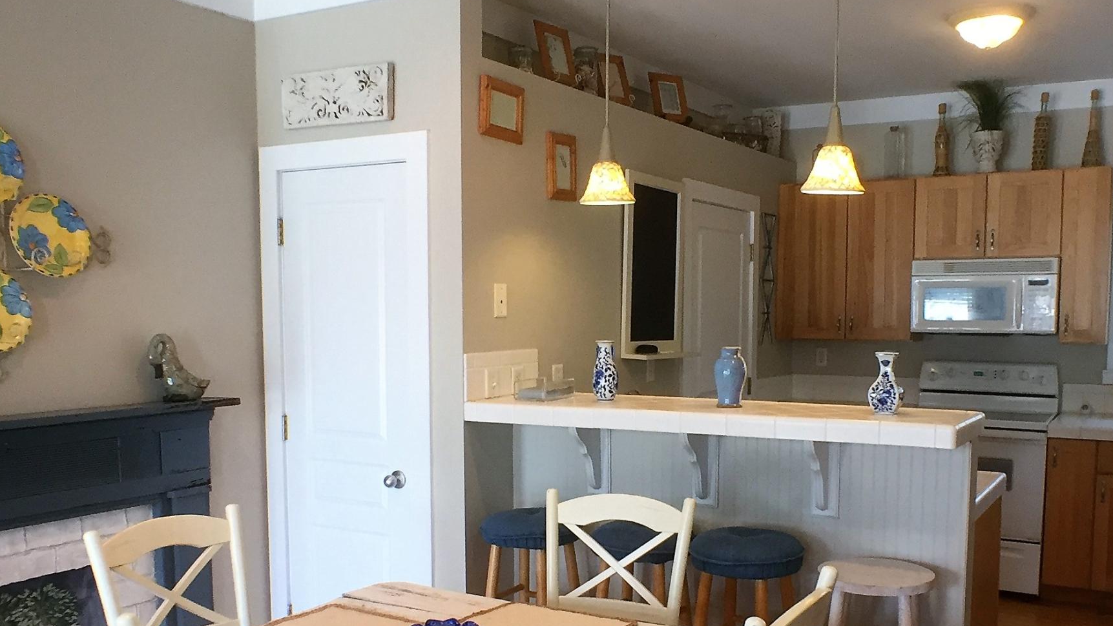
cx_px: 613
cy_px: 419
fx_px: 1623
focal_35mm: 55
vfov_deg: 21.7
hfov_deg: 37.8
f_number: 2.2
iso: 32
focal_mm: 4.15
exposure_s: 1/30
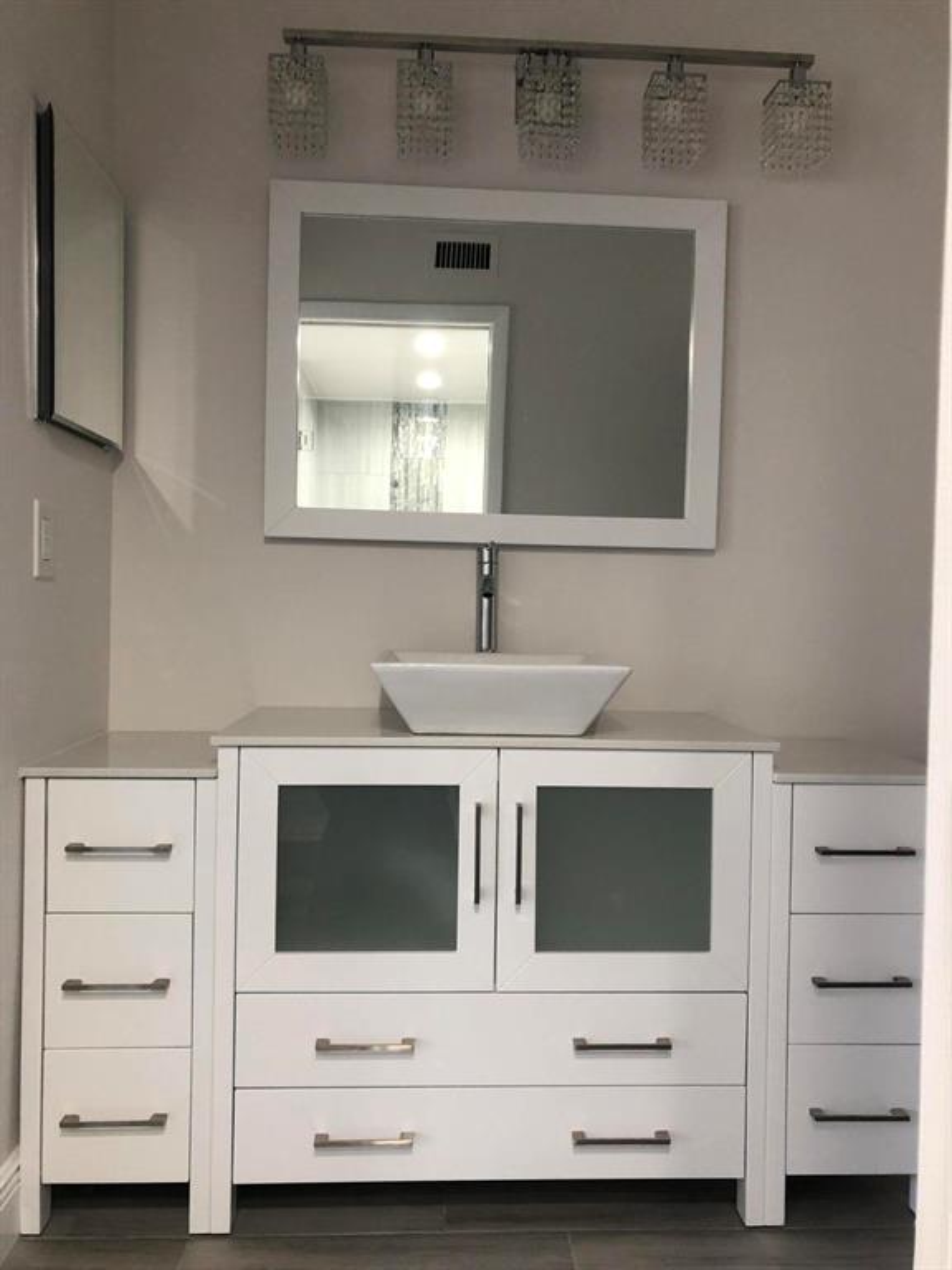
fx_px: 1027
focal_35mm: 28
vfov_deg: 63.4
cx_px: 476
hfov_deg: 49.7
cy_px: 635
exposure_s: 1/15
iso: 40
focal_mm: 4
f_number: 1.8
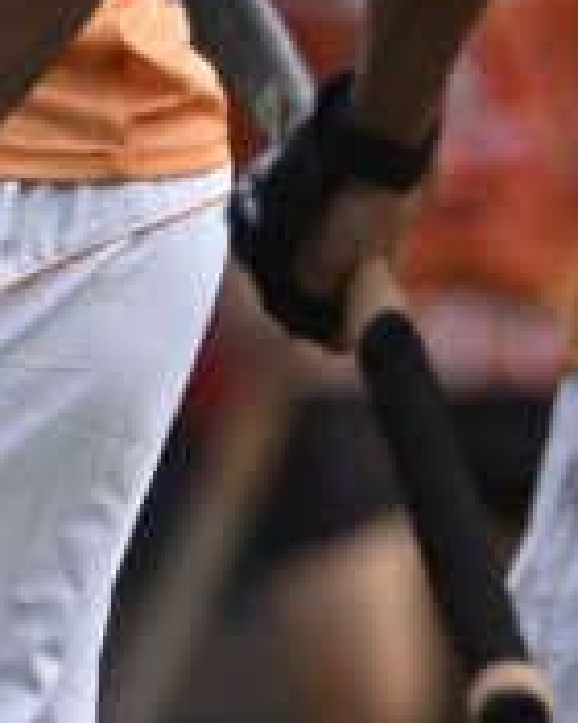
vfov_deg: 1.2
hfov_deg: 1.0
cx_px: -834
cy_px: -564
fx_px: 34128
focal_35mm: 1596
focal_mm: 290
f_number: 4
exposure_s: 1/2000
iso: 200
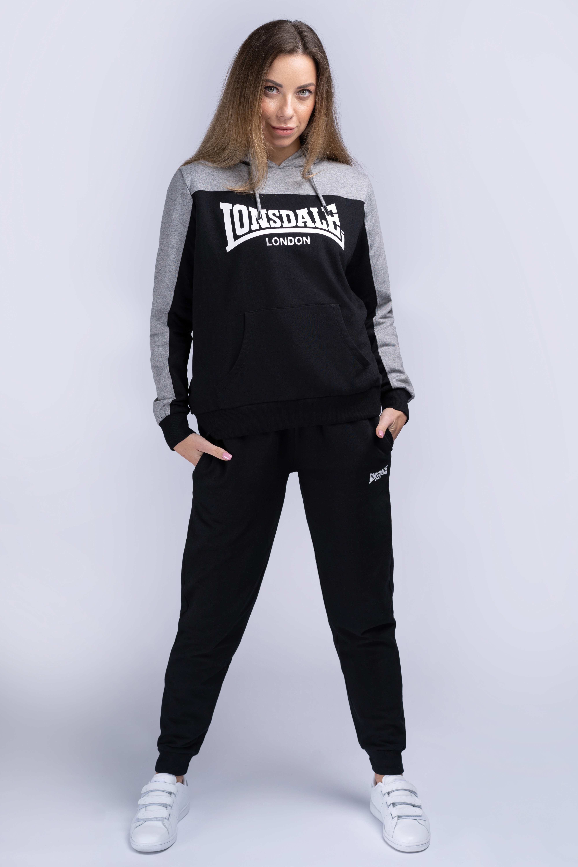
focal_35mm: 55
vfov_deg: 36.2
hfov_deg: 24.6
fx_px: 1324
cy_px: 434
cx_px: 289
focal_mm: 55
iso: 100
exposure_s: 1/160
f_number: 5.6
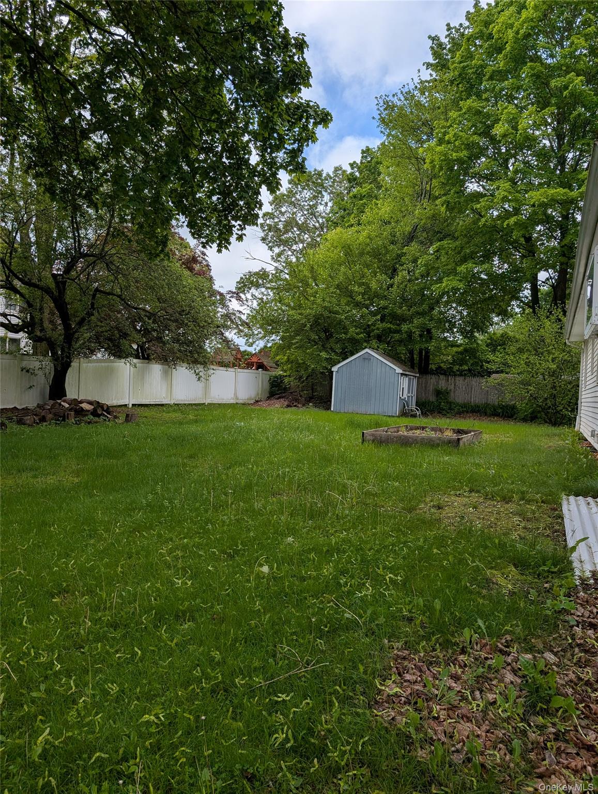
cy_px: 397
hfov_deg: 56.9
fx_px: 551
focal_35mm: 24
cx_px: 299
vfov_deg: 71.5
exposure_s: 1/1271
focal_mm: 6.9
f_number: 1.68
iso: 19
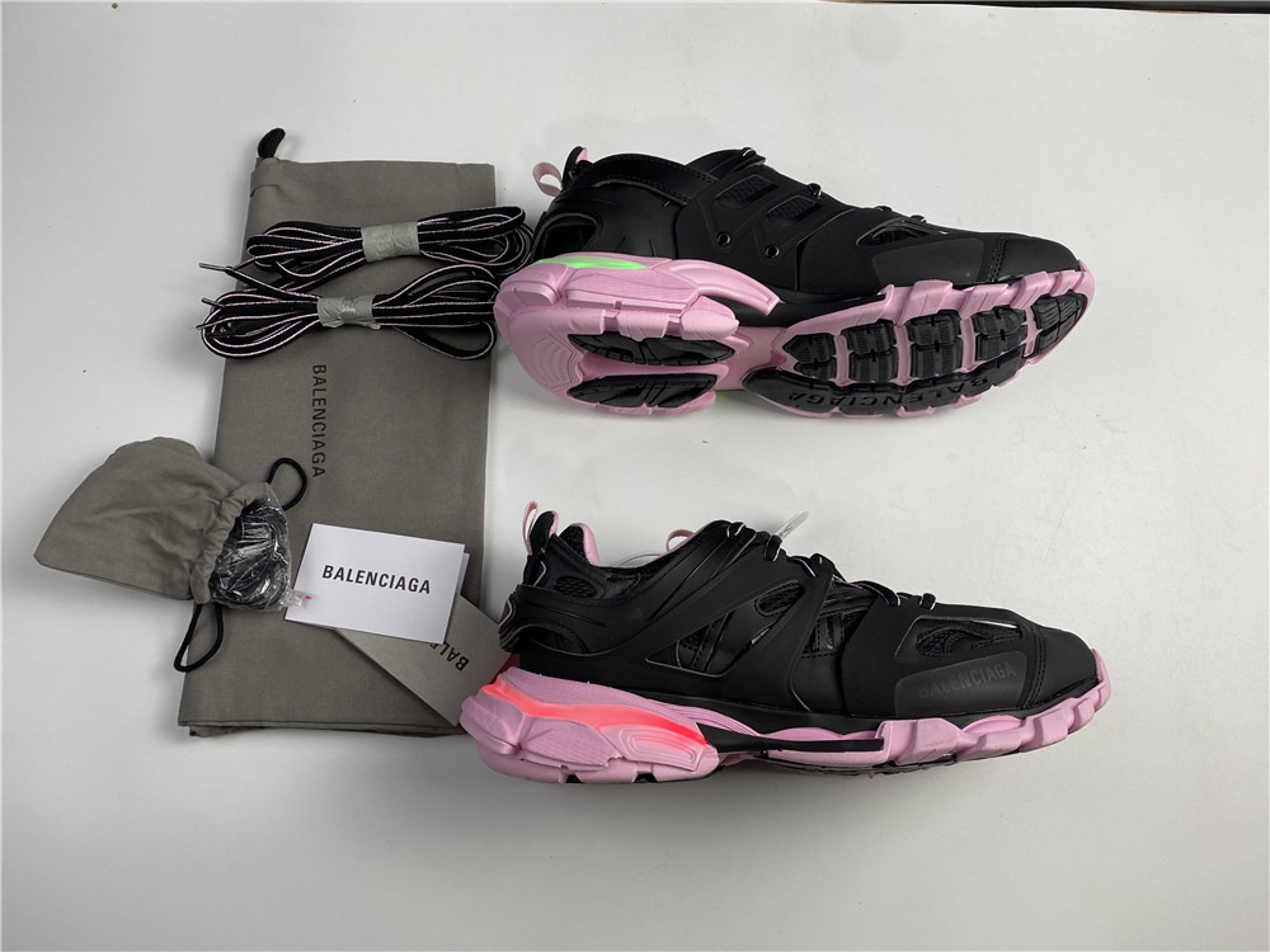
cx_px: 635
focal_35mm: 26
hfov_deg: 67.3
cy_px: 476
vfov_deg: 53.1
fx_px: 954
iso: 50
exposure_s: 1/122
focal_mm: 4.25
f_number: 1.8
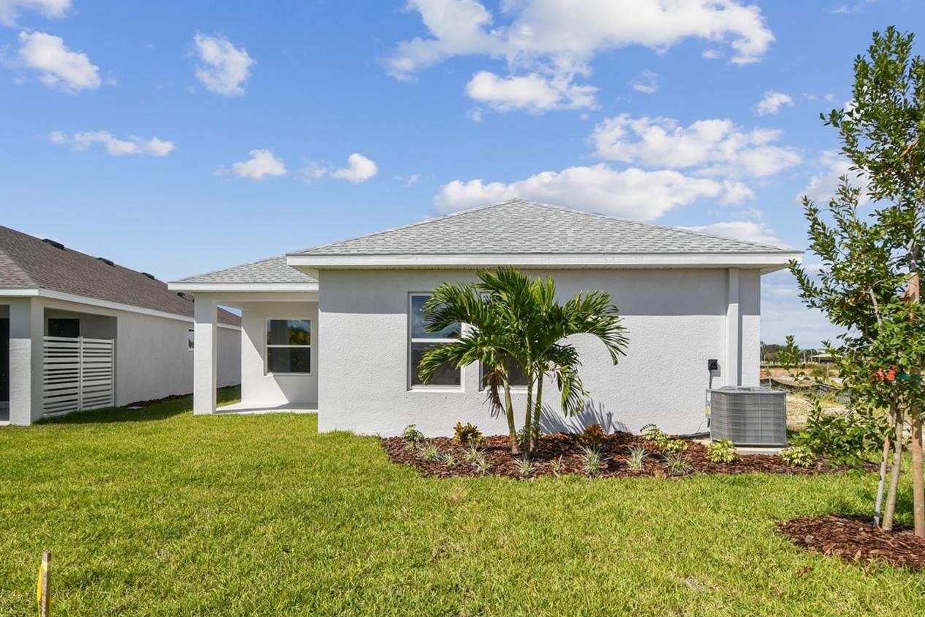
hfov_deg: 86.8
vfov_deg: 64.5
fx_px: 488
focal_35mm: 19
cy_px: 333
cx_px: 491
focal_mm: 10
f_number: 7.1
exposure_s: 1/640
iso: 100
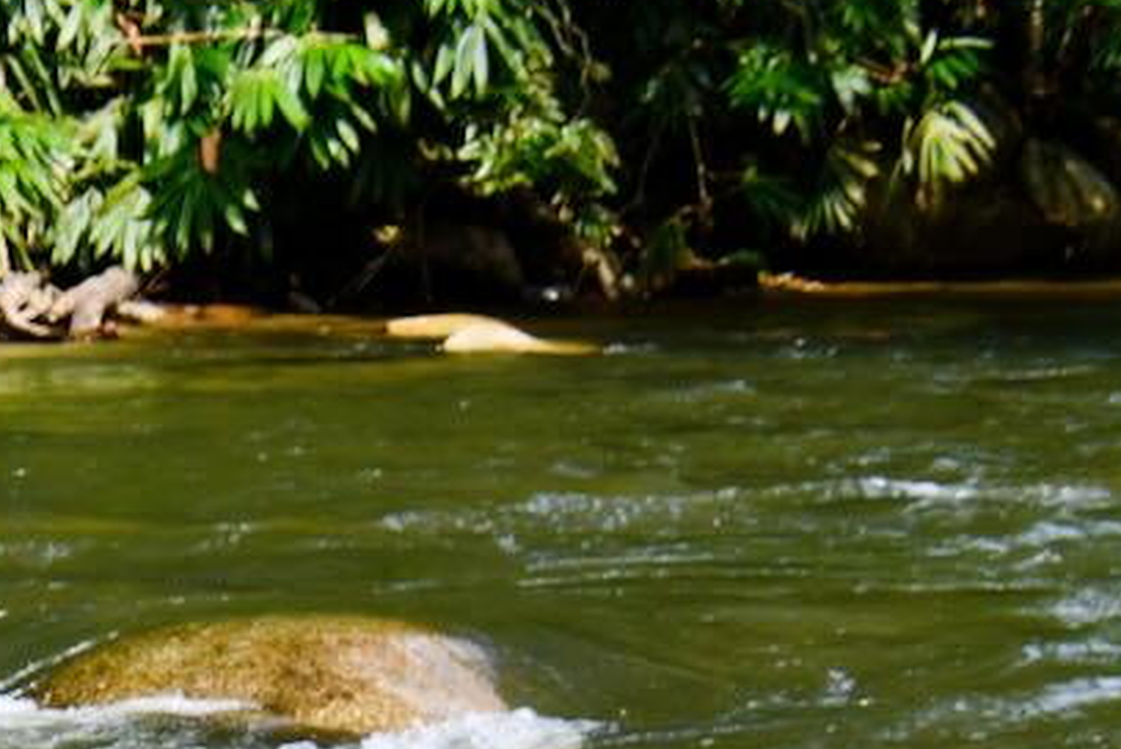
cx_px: -107
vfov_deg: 5.6
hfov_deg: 8.4
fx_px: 7572
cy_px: 928
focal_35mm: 243
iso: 250
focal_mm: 60
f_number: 5.6
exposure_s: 1/250
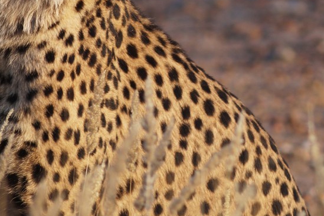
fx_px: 5751
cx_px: 241
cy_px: 4
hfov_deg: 3.2
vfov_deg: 2.2
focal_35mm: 639
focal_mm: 200
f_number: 5.6
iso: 160
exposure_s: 1/320
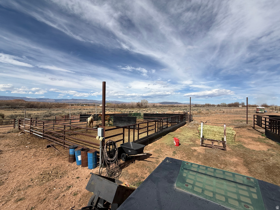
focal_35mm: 14
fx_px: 113
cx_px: 140
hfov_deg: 102.1
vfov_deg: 85.7
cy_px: 105
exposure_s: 1/4149
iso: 50
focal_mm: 2.22
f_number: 2.2
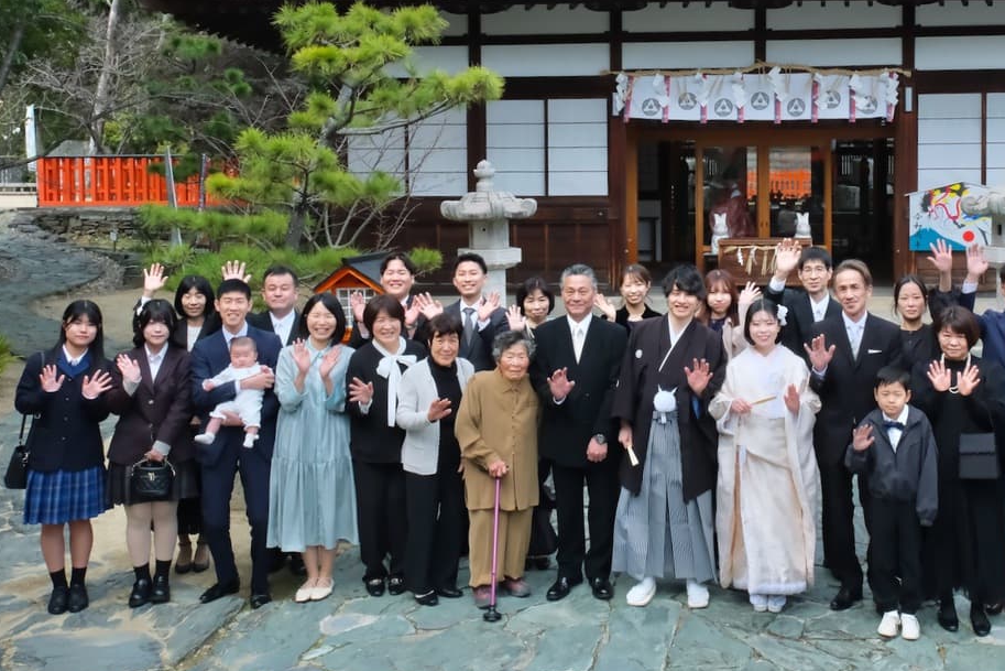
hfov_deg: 46.6
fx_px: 1145
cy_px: 225
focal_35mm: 41
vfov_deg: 32.4
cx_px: 679
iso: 1600
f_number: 10
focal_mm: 17
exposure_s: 1/500
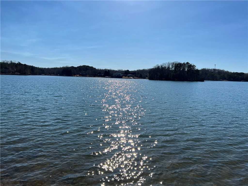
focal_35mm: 26
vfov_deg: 53.1
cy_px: 93
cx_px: 124
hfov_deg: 67.3
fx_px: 186
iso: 50
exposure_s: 1/9434
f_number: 1.5
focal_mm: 5.7
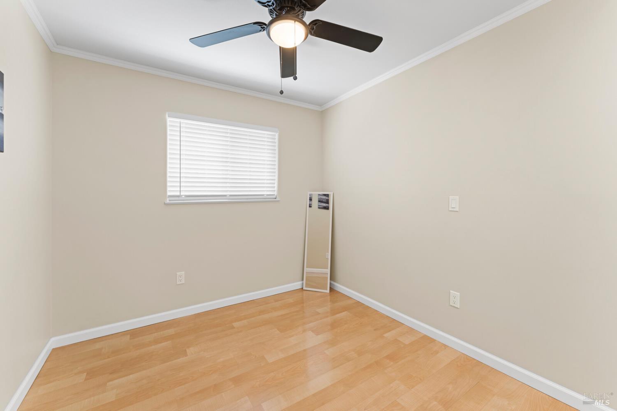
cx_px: 308
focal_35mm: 14
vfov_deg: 81.2
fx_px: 240
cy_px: 206
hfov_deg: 104.3
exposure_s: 1/2
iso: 320
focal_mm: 14
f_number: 7.1
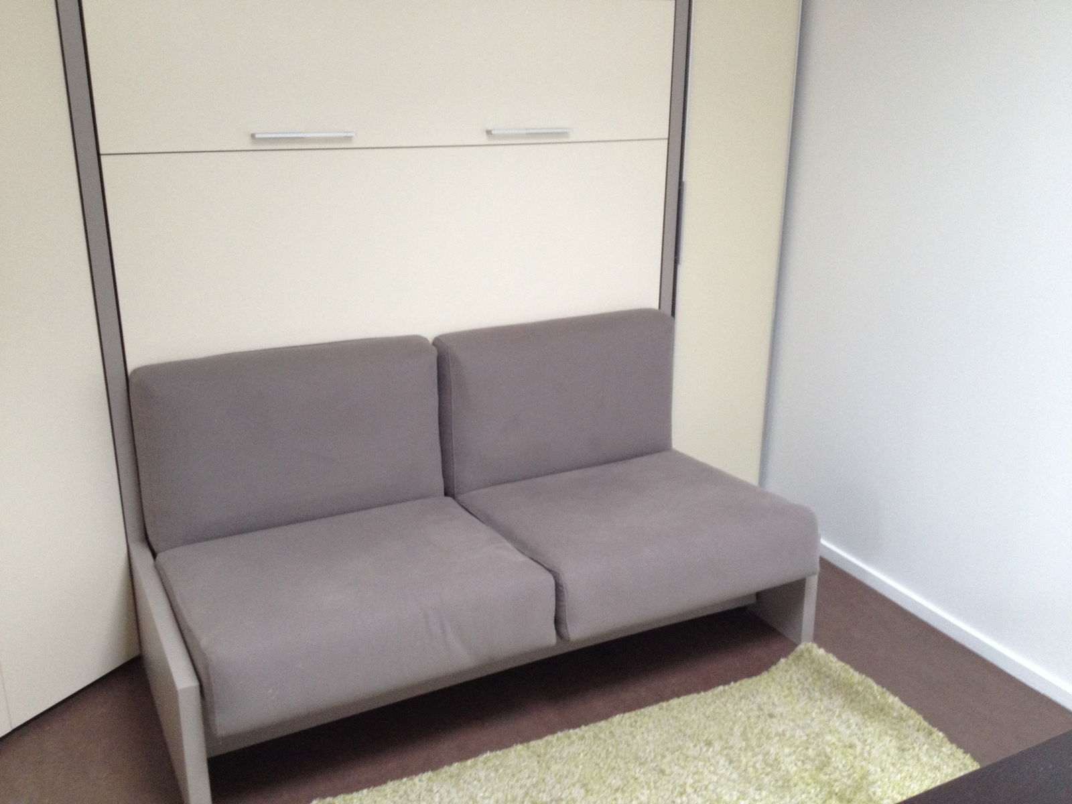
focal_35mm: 35
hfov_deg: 52.6
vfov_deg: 40.7
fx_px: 1084
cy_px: 402
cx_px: 536
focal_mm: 4.28
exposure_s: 1/20
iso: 160
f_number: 2.4
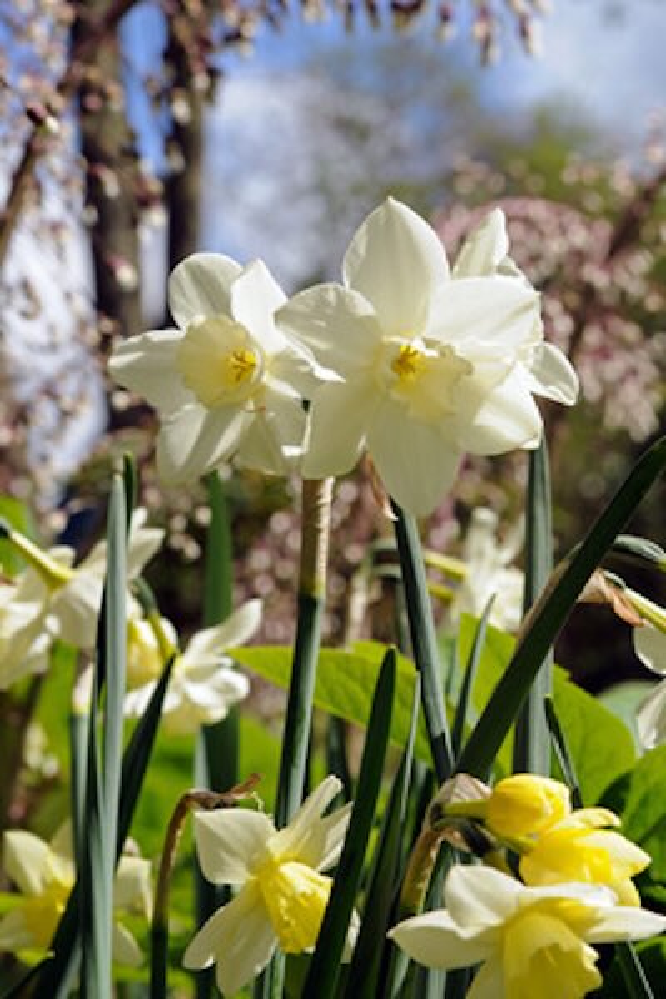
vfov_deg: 24.6
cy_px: 500
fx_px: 2289
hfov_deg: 16.6
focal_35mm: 82
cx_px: 333
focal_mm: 55
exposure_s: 1/320
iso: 200
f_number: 9
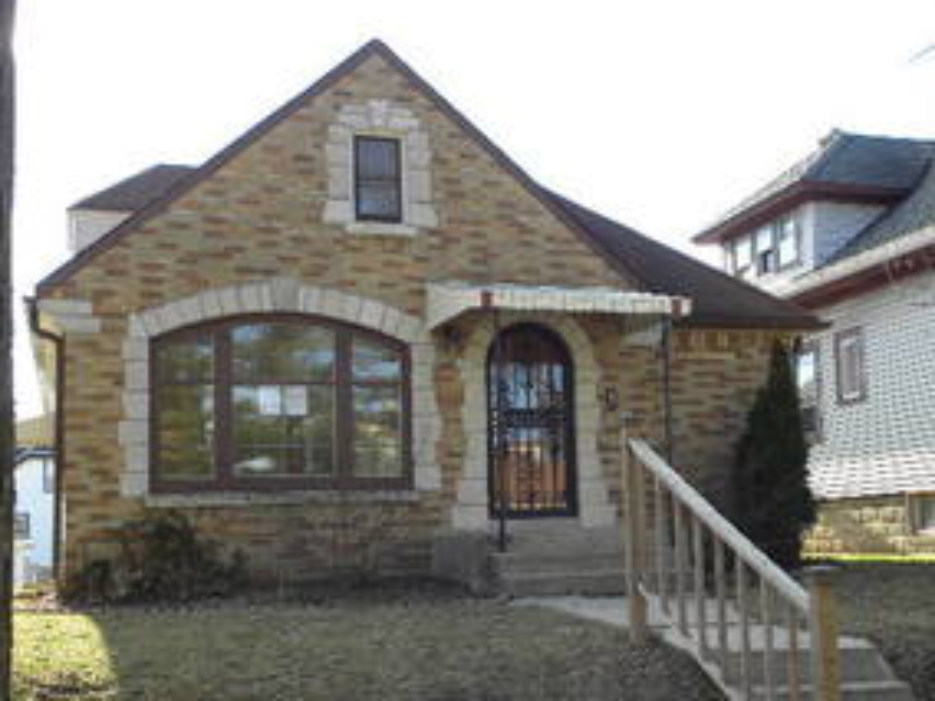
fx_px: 1351
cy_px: 418
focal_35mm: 50
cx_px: 556
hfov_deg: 38.1
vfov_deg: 29.0
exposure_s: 1/120
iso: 64
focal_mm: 7.3
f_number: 4
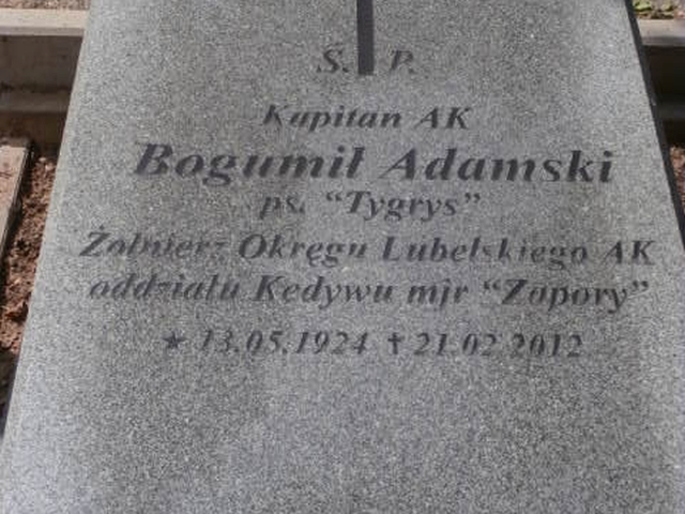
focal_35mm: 47
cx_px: 342
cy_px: 257
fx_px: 930
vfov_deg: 30.9
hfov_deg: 40.4
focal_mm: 8.29
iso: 100
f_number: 4.2
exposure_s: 1/640
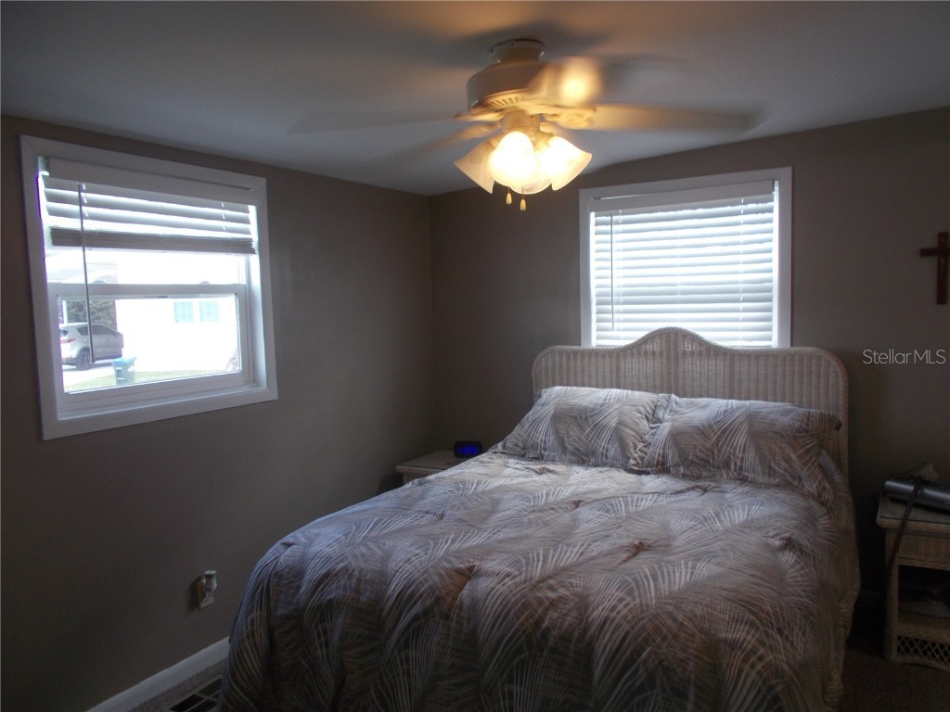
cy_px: 356
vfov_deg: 53.1
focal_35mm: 26
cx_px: 475
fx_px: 714
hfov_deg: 67.3
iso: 80
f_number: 3.2
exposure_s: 1/30
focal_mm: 4.6
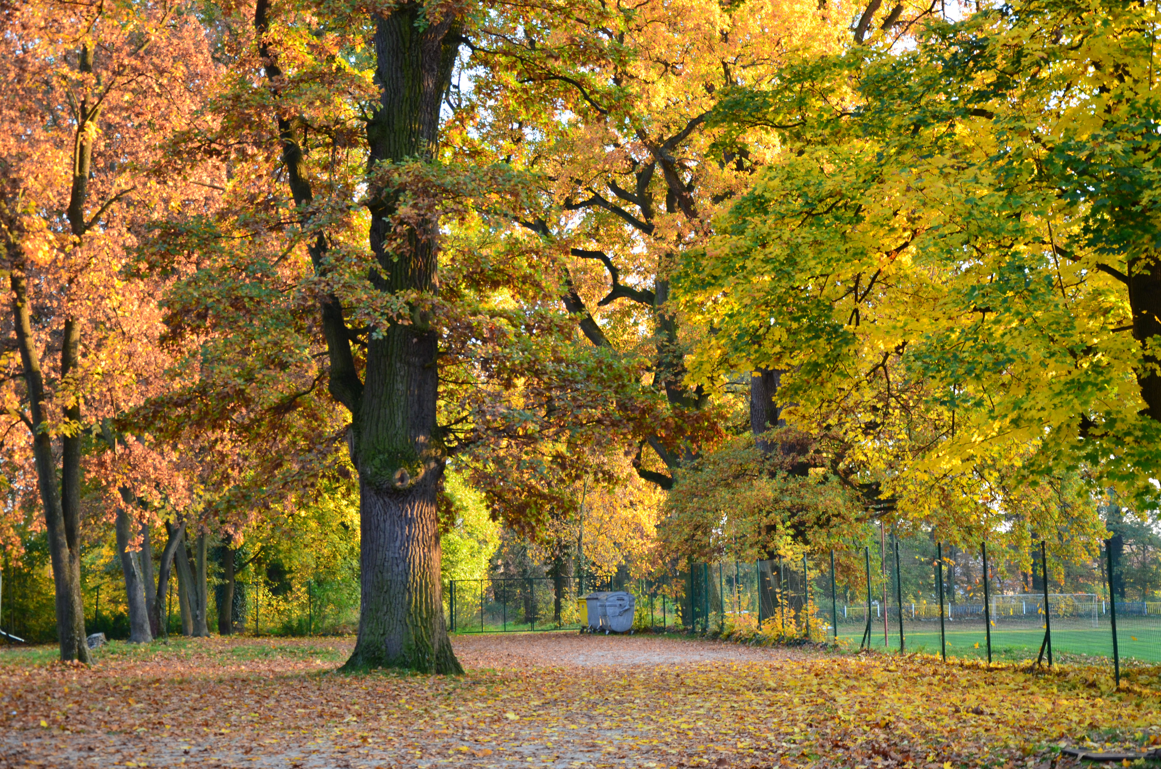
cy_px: 384
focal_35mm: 68
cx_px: 580
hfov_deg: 29.9
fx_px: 2172
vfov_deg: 20.1
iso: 450
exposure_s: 1/60
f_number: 4.8
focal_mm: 45
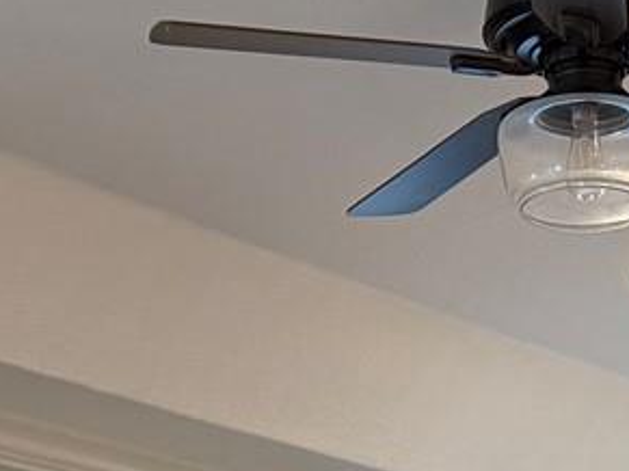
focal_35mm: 132
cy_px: 730
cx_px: 549
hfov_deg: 14.8
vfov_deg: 10.8
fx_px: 2398
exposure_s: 1/60
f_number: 1.78
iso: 250
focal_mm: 6.76
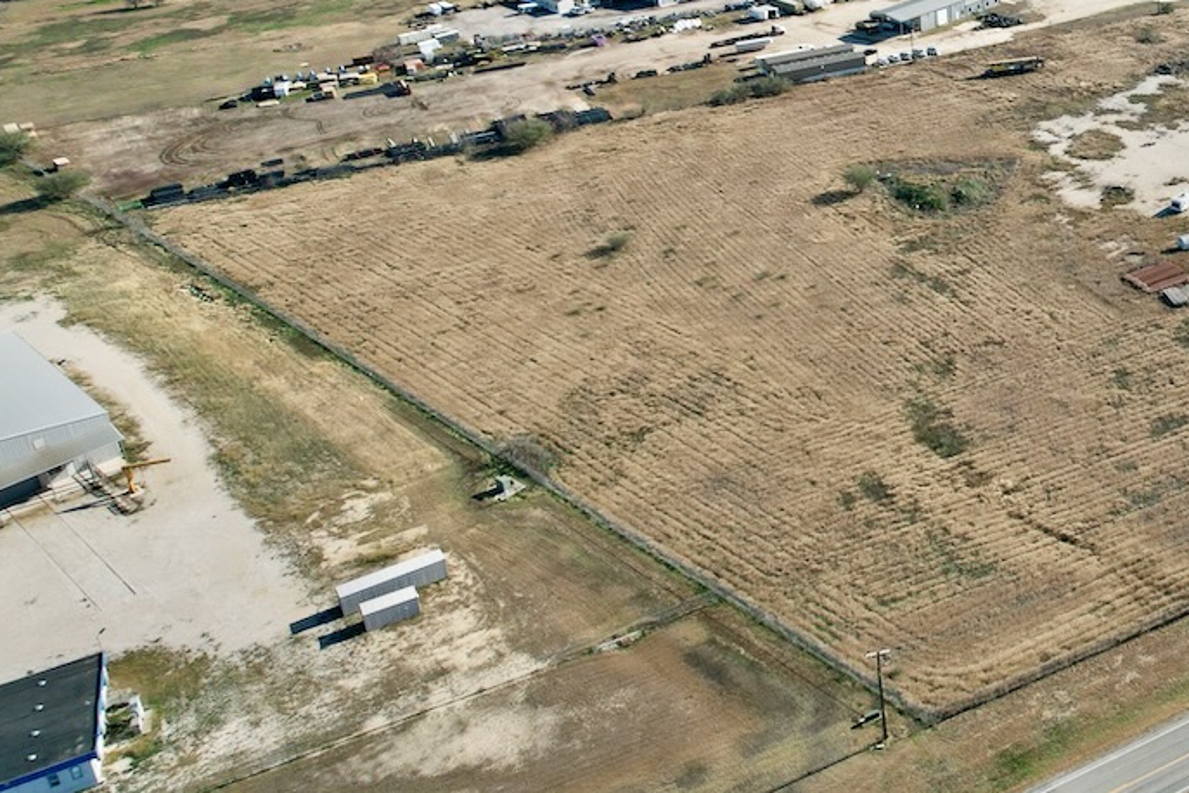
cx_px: 1099
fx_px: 1354
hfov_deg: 42.9
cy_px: 126
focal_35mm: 41
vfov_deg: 31.5
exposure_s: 1/2500
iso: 200
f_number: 2.8
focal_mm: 8.38
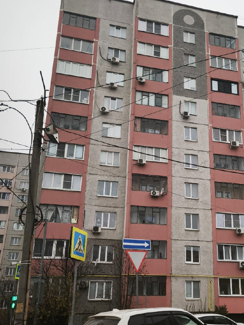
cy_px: 177
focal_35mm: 37
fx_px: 348
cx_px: 181
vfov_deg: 50.1
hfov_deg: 37.8
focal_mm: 5.35
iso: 80
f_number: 1.7
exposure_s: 1/337
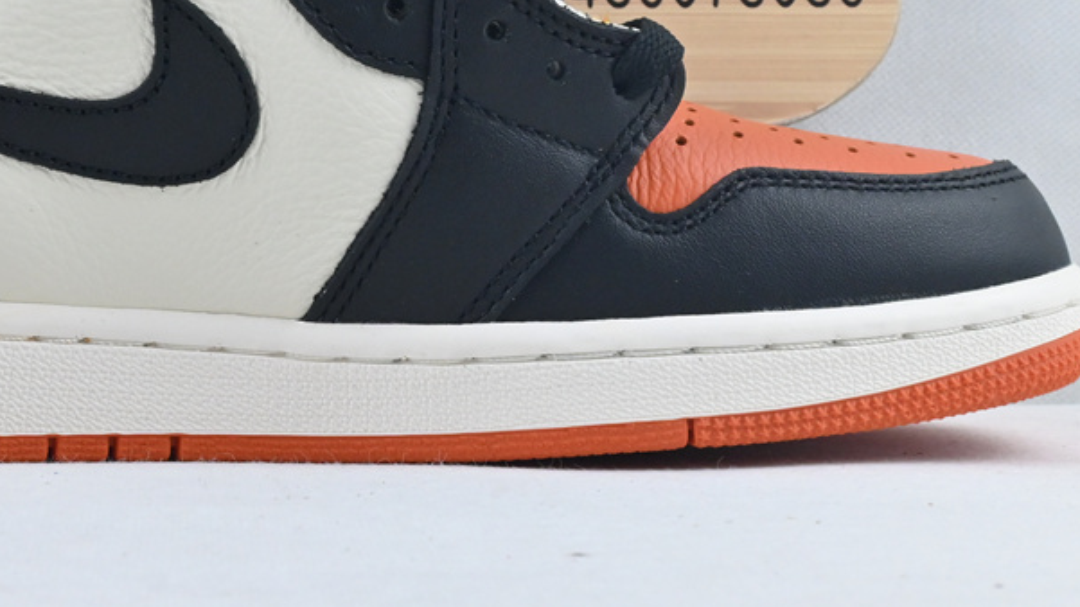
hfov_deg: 23.2
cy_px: 29
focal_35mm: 91
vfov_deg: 13.1
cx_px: 270
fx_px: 2607
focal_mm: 29
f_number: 10
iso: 1000
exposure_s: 1/125
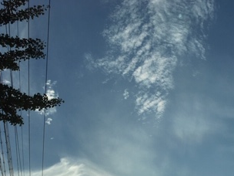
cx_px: 190
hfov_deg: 30.8
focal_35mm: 61
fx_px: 412
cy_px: 172
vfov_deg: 23.1
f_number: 2.2
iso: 25
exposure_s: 1/2331
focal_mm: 4.15
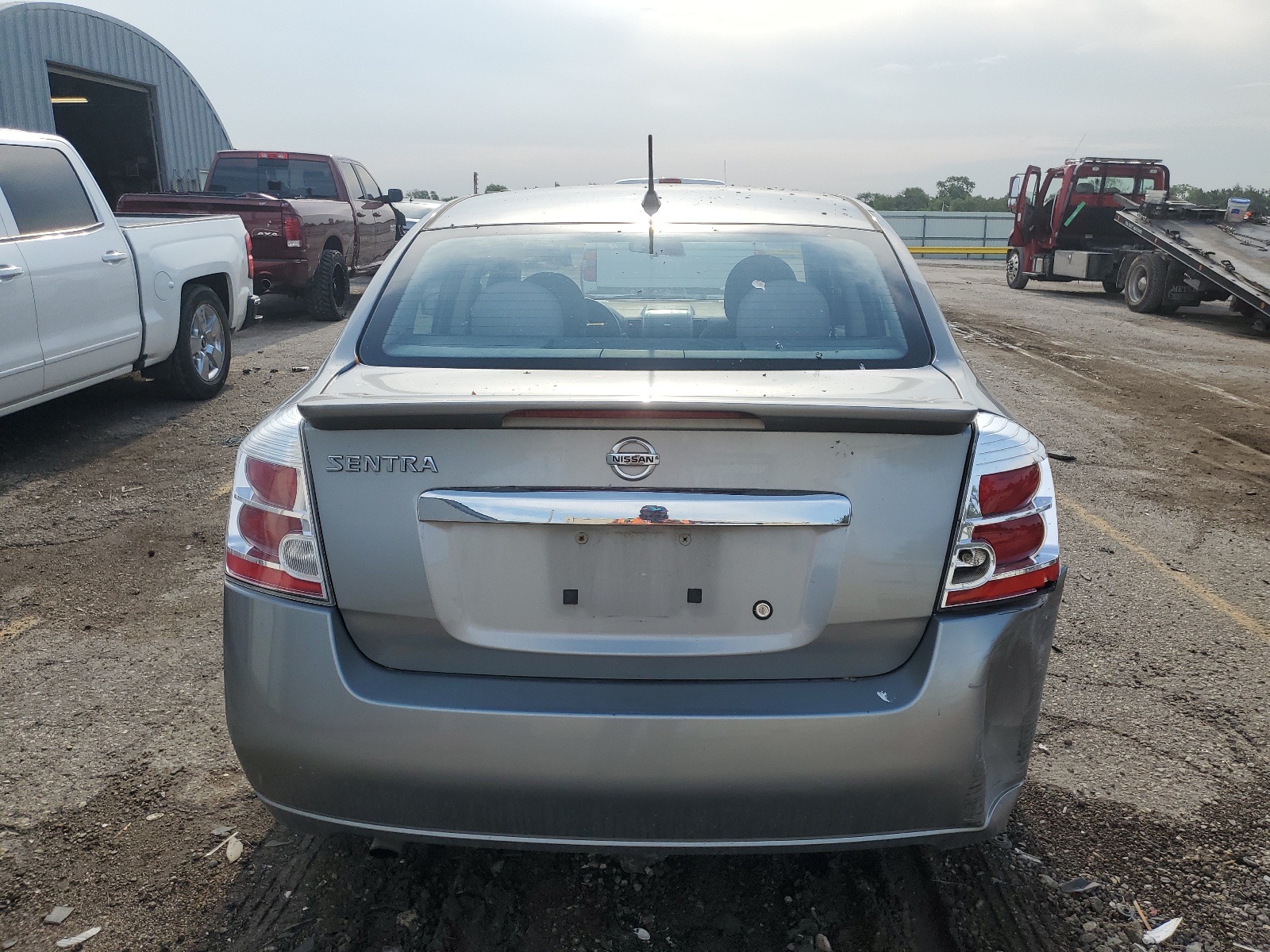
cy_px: 476
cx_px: 635
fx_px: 954
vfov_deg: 53.1
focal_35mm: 26
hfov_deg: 67.3
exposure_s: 1/2000
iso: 50
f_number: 1.5
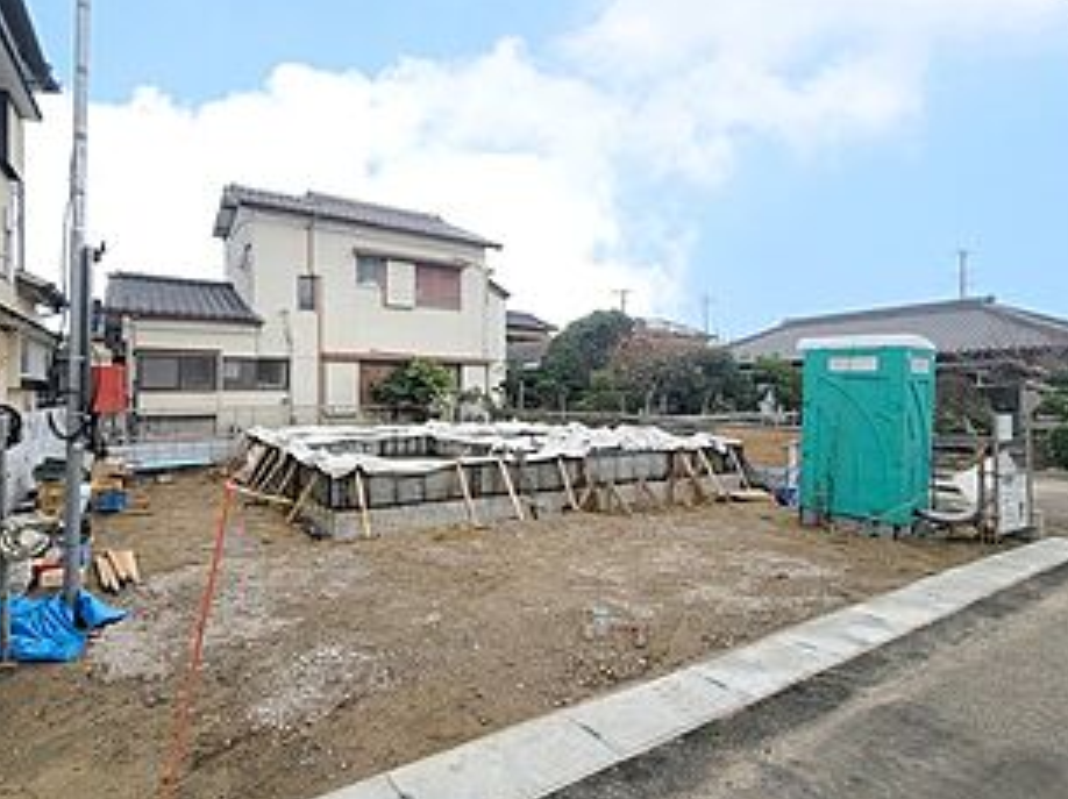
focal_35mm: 17
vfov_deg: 74.6
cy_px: 391
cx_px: 454
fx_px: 524
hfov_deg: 90.4
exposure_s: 1/176
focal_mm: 2.2
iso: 50
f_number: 2.2
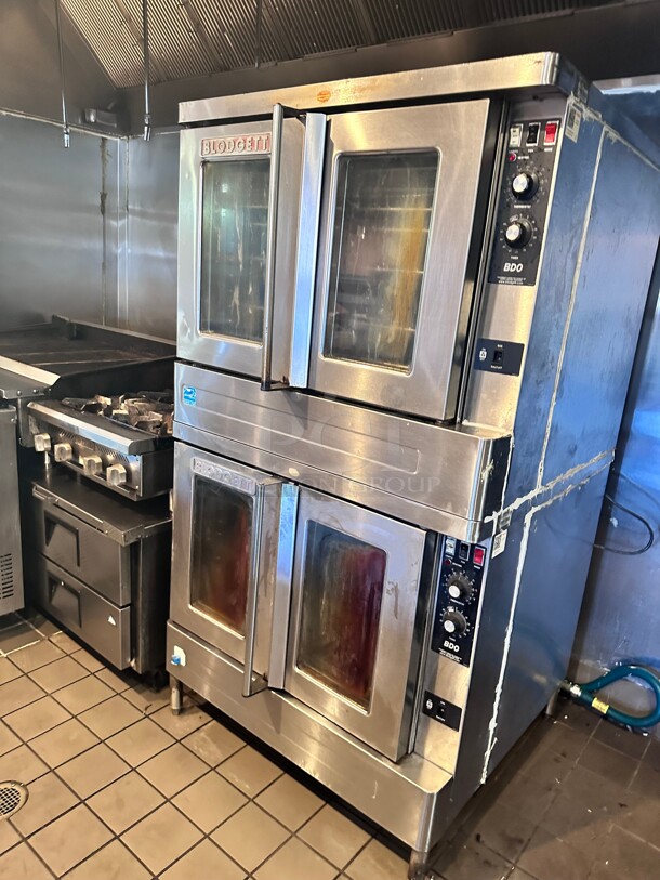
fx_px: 610
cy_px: 440
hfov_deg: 56.8
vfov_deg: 71.6
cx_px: 330
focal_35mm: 24
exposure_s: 1/40
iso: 640
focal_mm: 6.86
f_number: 1.78
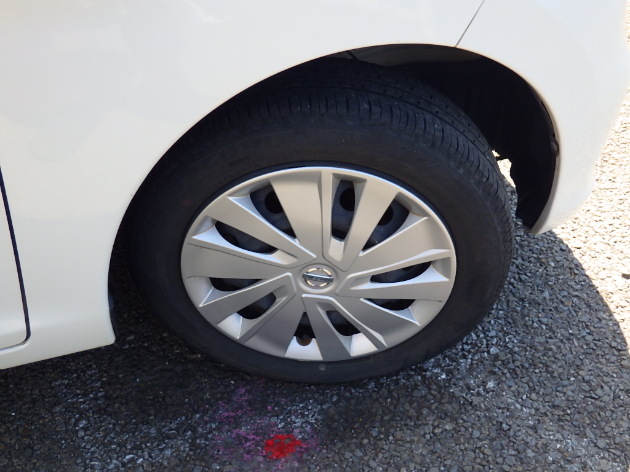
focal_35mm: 42
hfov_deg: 44.8
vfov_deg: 34.3
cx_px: 315
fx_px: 764
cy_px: 236
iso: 125
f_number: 4.2
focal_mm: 7.5
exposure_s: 1/200
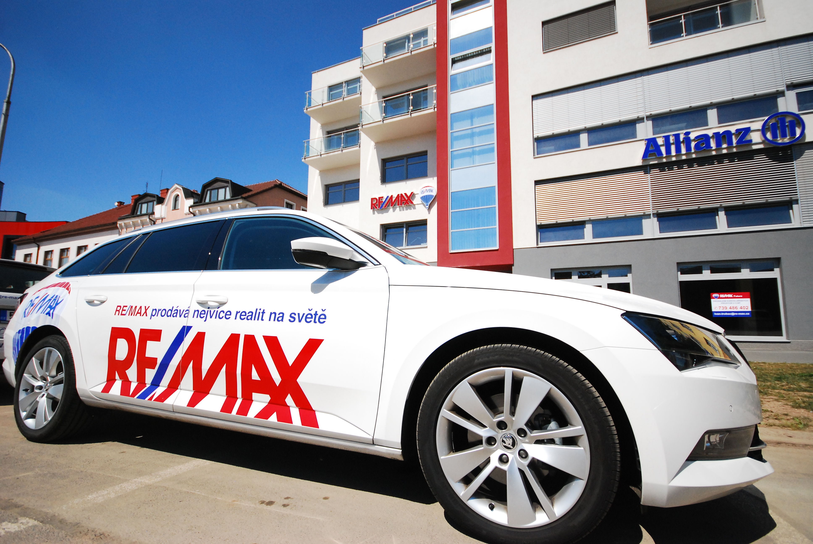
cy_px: 272
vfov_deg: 72.2
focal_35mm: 16
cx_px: 406
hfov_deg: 94.9
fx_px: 373
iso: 640
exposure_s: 1/4000
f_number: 4.2
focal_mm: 11
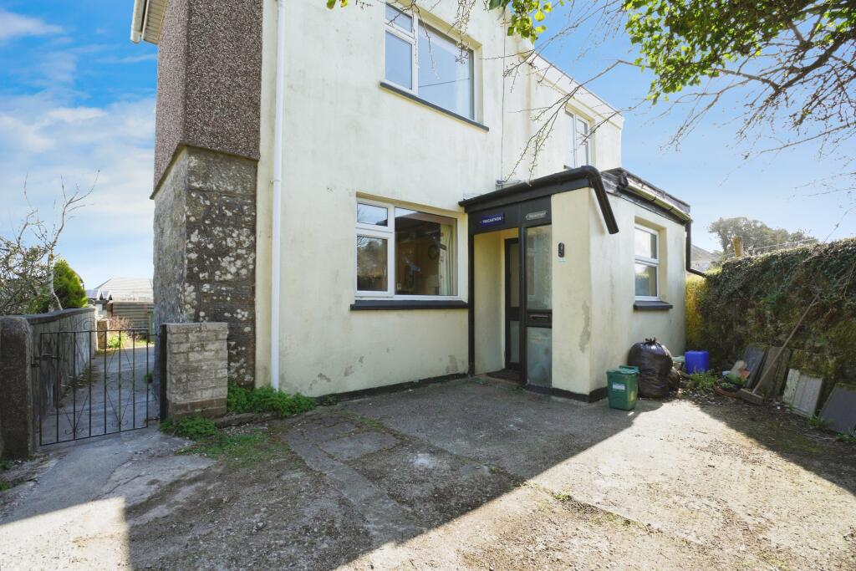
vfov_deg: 73.8
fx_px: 380
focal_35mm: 16
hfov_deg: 96.7
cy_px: 286
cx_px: 428
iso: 2000
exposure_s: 1/640
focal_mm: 16
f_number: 9
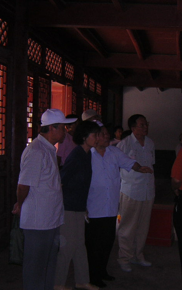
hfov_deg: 24.3
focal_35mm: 52
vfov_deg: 38.9
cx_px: 157
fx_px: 412
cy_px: 144
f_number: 2.6
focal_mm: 4.7
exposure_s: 1/60.1
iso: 100
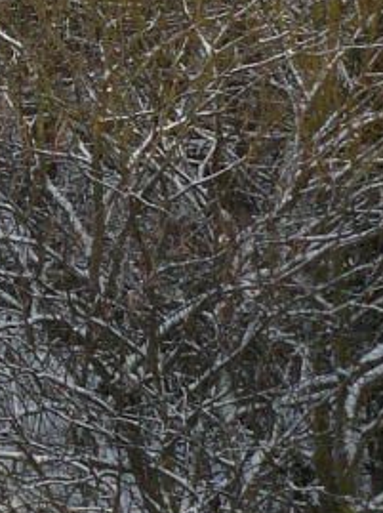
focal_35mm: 268
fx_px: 3963
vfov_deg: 7.2
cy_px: -385
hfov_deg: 5.2
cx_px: -756
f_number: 5
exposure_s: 1/200
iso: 100
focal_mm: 8.3
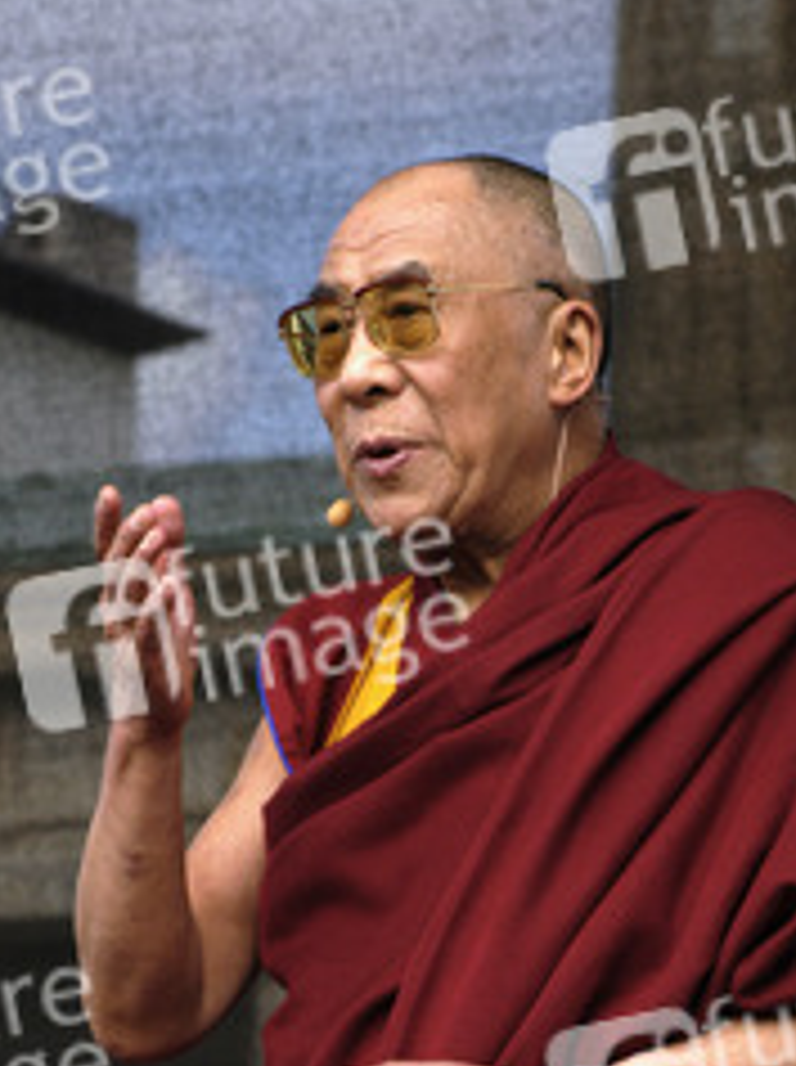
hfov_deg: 5.8
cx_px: 369
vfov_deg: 7.7
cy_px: 850
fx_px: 7865
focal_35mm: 256
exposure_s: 1/160
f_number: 10
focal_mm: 105
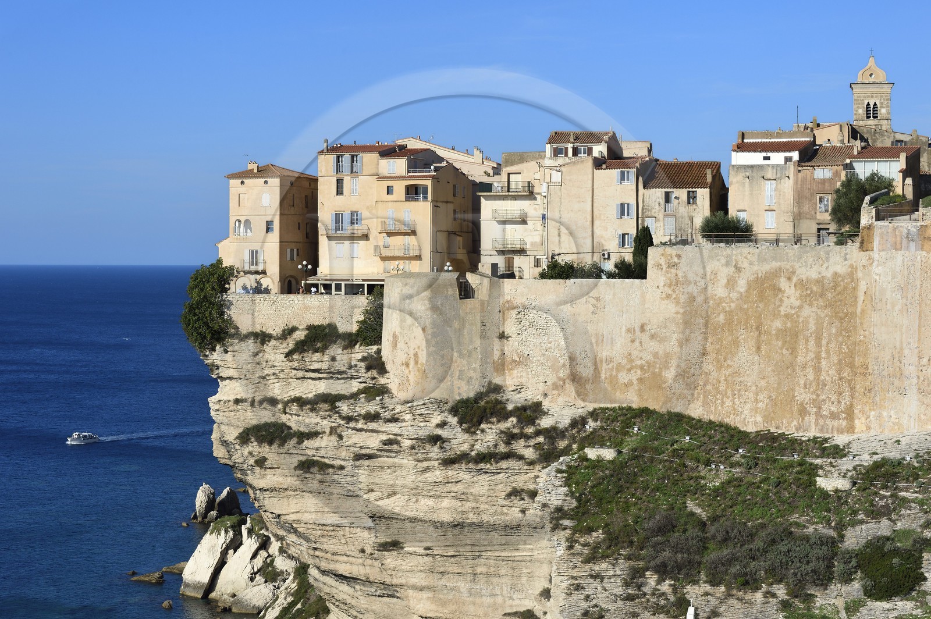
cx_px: 466
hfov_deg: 28.9
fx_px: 1809
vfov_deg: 19.4
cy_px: 310
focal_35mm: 70
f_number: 11
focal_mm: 70
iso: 200
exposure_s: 1/500
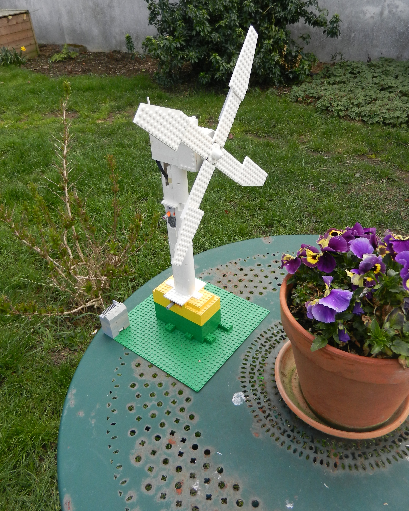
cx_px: 202
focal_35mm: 27
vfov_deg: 63.9
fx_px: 409
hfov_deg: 53.2
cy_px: 231
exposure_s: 1/320
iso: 160
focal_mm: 4.5
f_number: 3.5
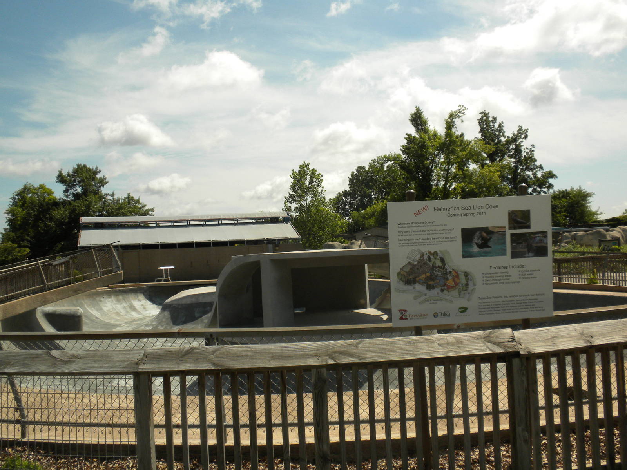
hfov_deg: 50.1
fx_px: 670
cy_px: 235
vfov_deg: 38.7
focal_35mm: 37
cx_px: 314
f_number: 10
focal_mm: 6.6
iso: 90
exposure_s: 1/242
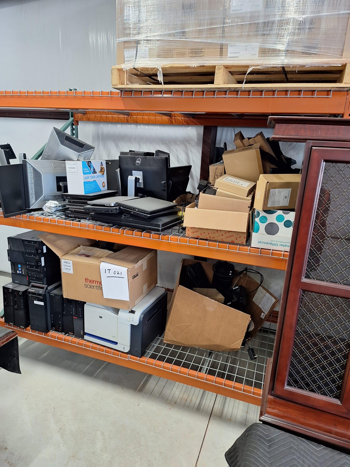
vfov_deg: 73.9
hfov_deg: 58.9
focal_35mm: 23
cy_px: 234
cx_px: 175
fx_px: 310
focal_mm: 5.54
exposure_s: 1/40
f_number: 1.8
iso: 64
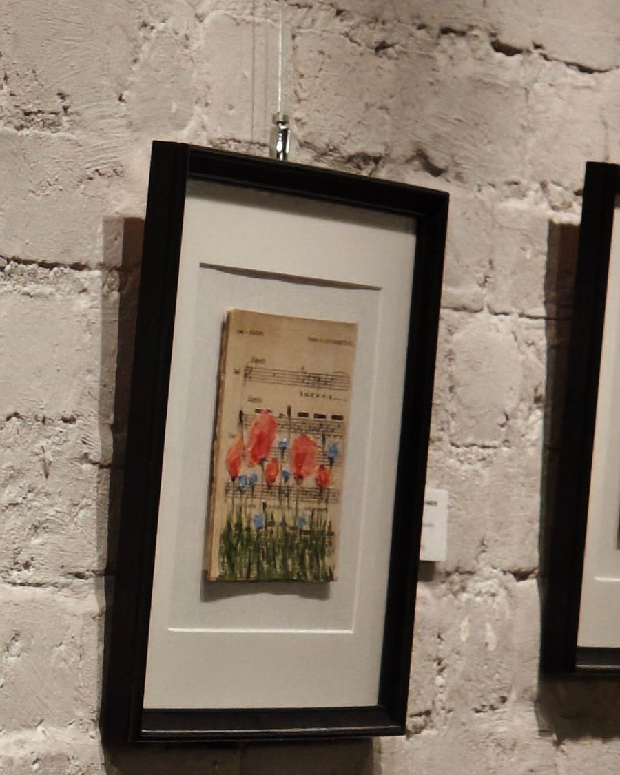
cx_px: 266
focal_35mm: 311
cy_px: 488
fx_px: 7133
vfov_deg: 6.2
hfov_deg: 5.0
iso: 684
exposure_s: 1/33.3
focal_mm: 13.3
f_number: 2.55
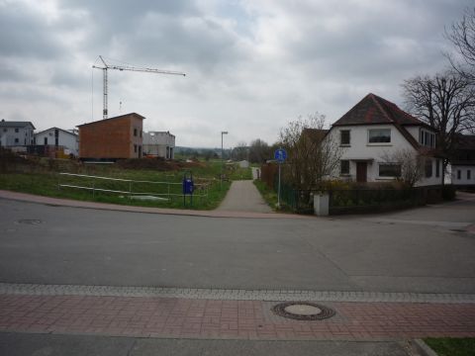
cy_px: 178
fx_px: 439
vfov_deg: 44.2
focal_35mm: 32
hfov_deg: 56.8
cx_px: 238
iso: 100
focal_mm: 5.2
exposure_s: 1/640
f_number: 5.6
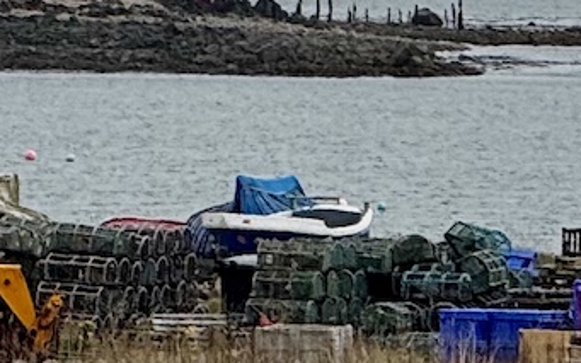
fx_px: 11335
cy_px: -152
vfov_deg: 1.8
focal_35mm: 716
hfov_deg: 2.9
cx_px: -908
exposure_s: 1/2146
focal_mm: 15.66
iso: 50
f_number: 2.8
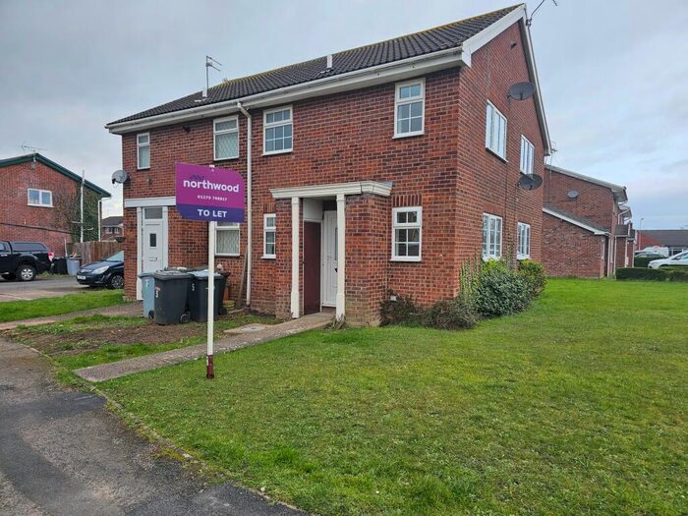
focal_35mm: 23
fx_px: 457
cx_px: 344
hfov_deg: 73.9
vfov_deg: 58.9
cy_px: 258
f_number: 1.7
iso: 10
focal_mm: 6.3
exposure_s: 1/374
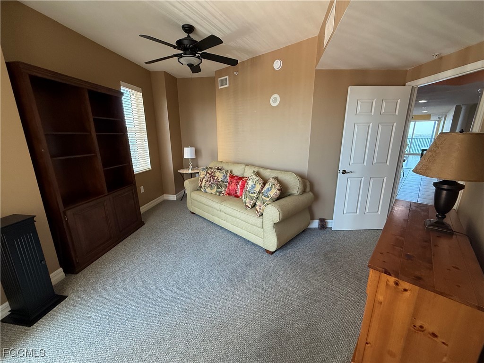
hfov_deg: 102.1
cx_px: 242
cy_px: 182
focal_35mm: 14
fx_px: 196
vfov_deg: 85.7
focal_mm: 2.22
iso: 250
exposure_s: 1/99
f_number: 2.2
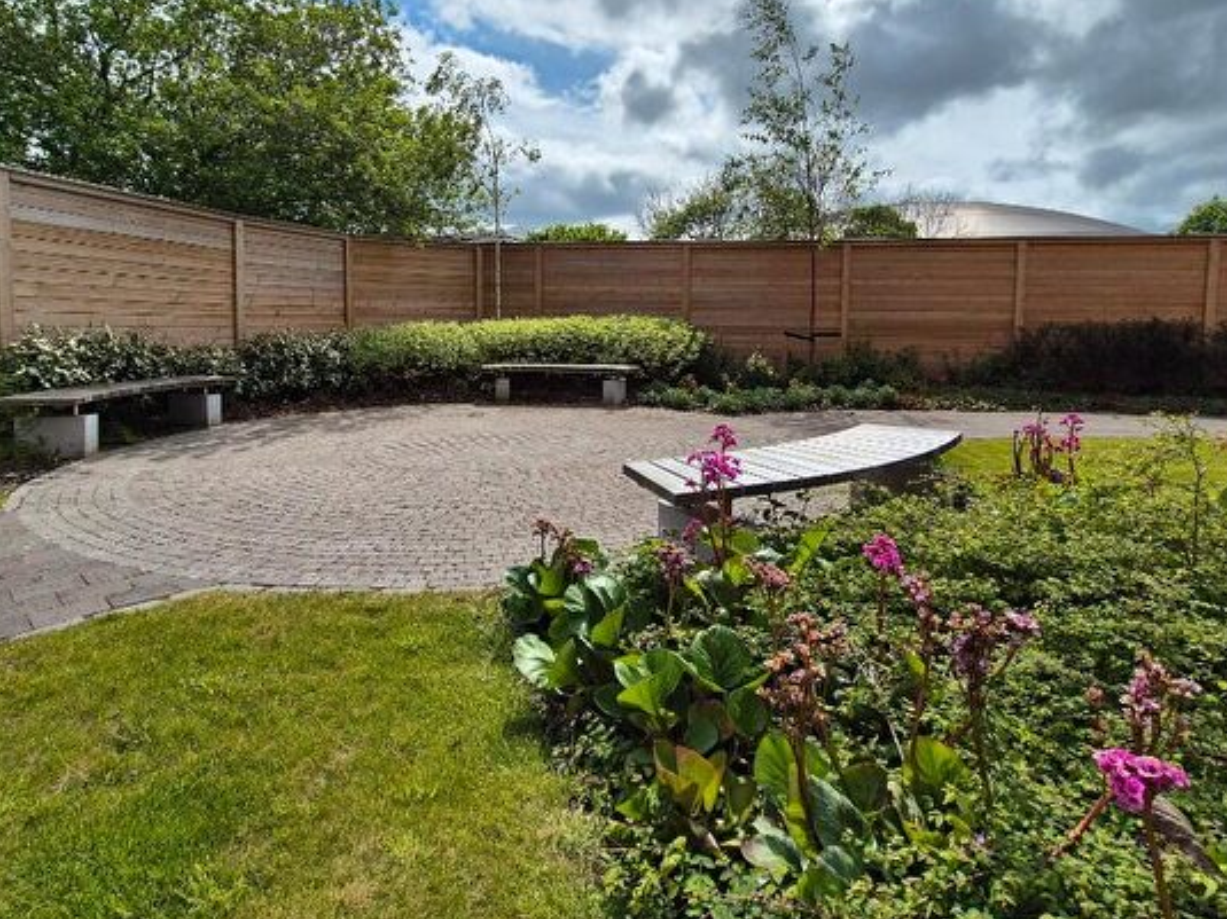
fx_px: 602
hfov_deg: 91.0
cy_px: 359
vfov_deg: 73.7
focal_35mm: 17
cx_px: 599
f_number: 2.2
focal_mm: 2.2
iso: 50
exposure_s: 1/5424
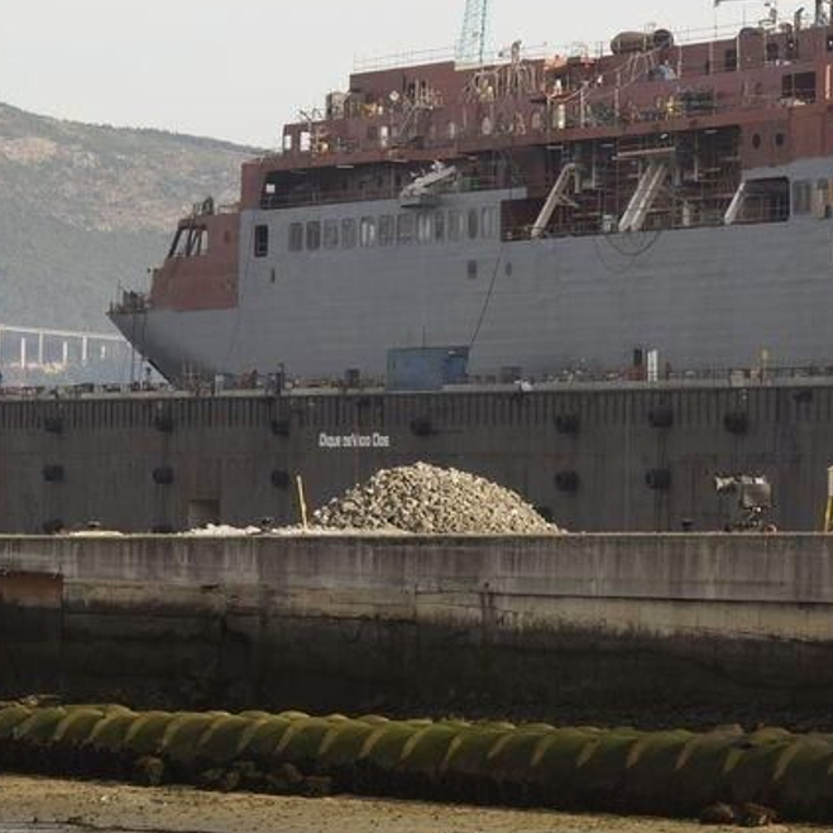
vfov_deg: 10.3
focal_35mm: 170
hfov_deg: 10.3
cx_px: 670
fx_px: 4629
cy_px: 367
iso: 100
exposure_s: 1/200
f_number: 6.3
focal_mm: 55
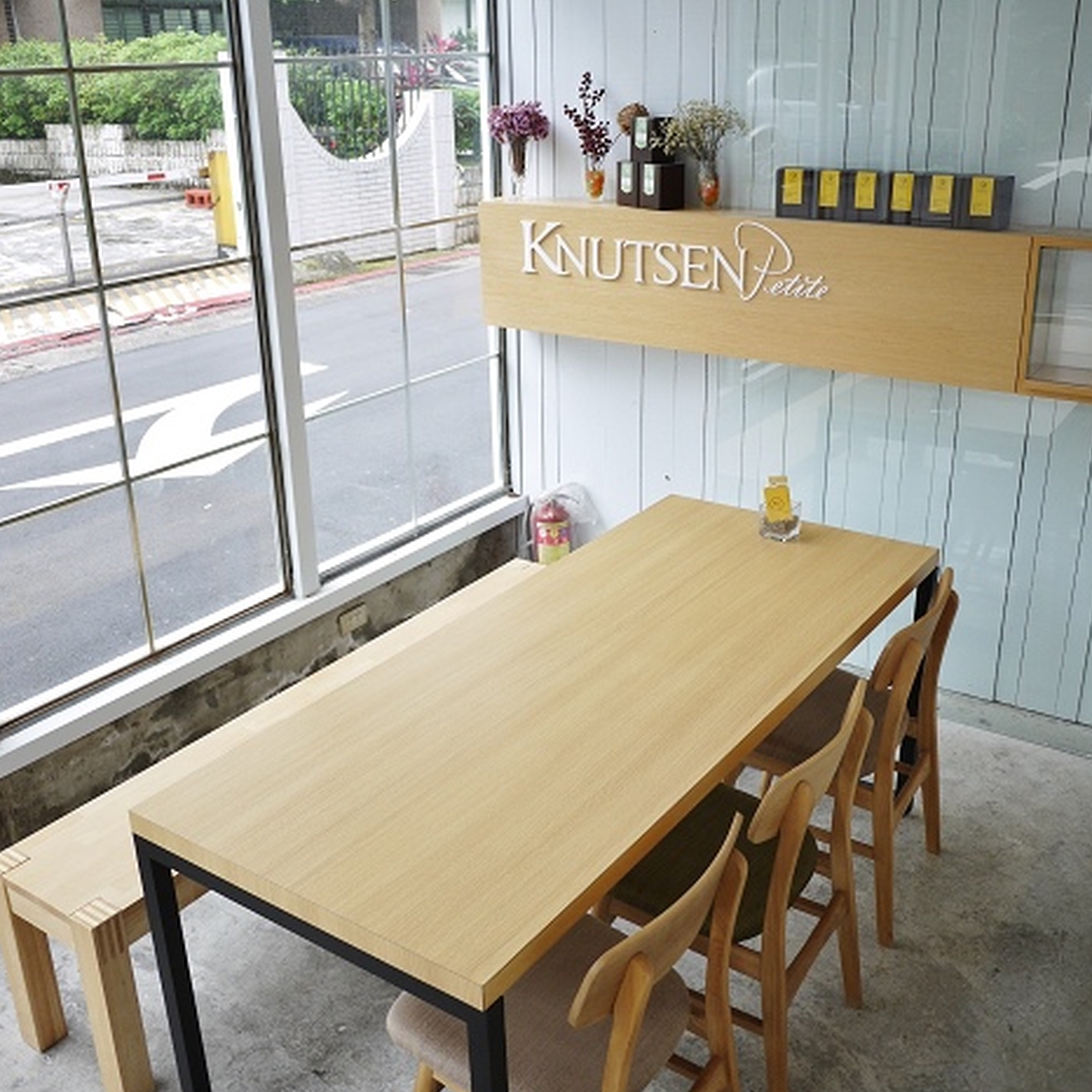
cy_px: 523
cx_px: 537
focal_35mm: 34
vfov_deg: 48.4
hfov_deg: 48.4
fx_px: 1213
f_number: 2.5
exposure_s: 1/160
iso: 100
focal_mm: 14
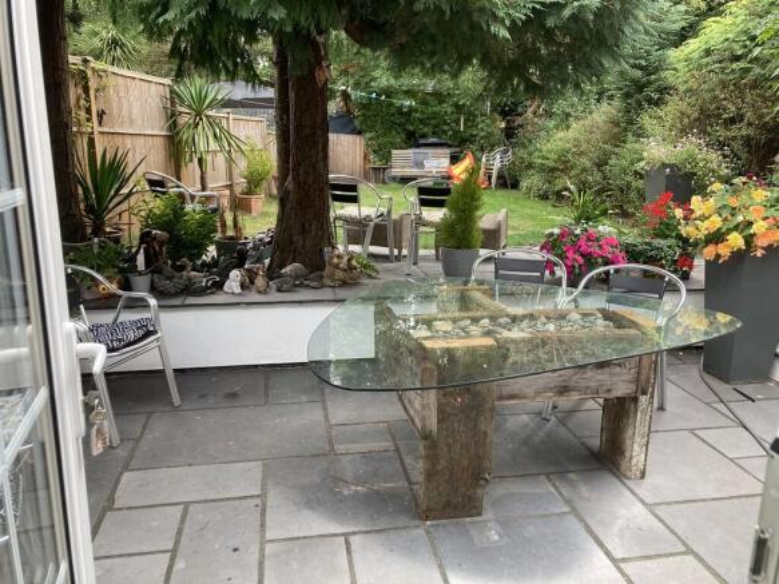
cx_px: 390
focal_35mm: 28
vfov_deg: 49.7
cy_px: 292
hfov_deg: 63.5
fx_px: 630
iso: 40
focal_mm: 3.99
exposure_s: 1/121
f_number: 1.8
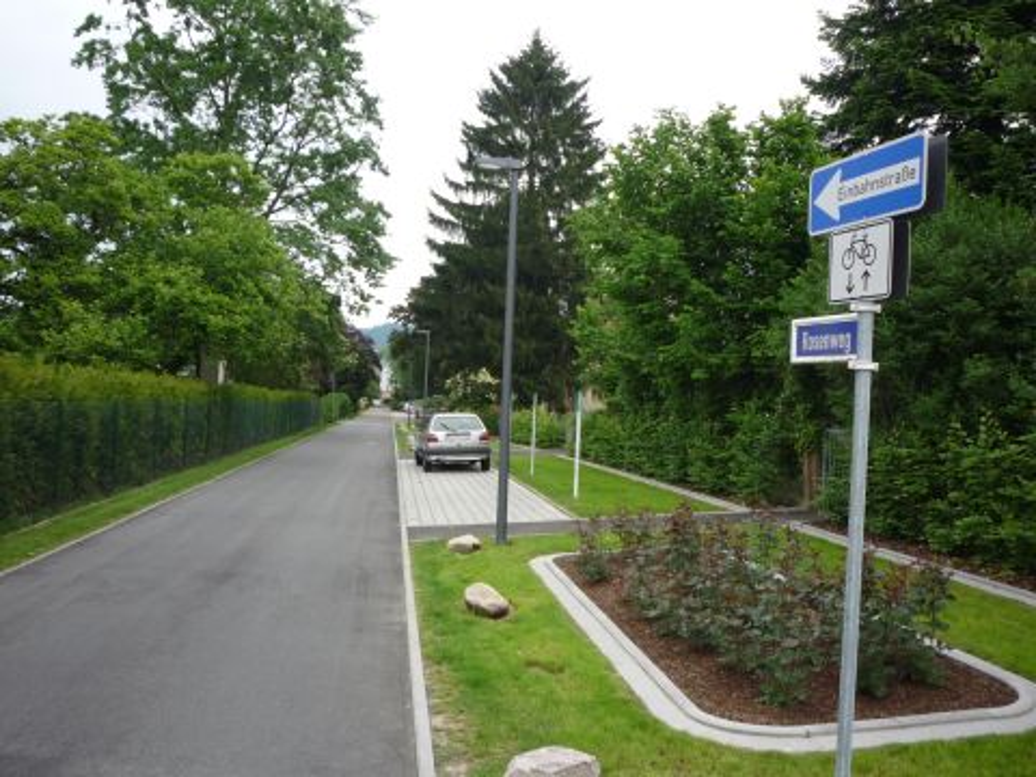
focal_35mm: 32
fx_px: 958
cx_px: 518
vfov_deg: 44.2
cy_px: 388
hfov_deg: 56.8
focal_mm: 5.2
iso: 100
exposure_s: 1/160
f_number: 4
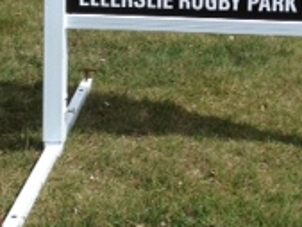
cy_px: -66
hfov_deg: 15.7
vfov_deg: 11.6
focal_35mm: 125
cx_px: 209
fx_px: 1091
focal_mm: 4.12
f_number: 2.4
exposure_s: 1/1466
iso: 50
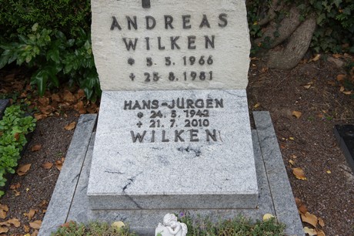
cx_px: 177
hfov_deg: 41.1
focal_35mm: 48
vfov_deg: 28.0
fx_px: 472
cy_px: 118
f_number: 5.6
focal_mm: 32
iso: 320
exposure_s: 1/160
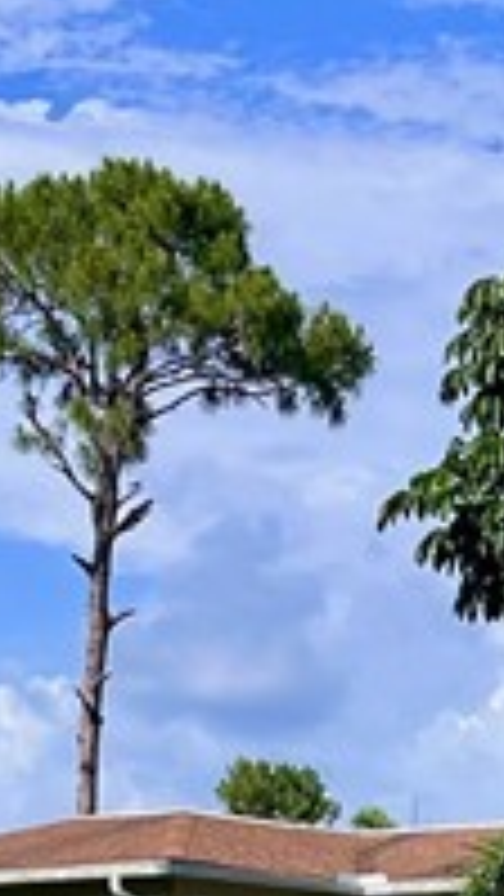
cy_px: 1319
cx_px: 963
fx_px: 3467
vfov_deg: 13.9
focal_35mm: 146
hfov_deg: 8.0
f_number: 1.6
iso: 50
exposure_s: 1/3311
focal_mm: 5.1
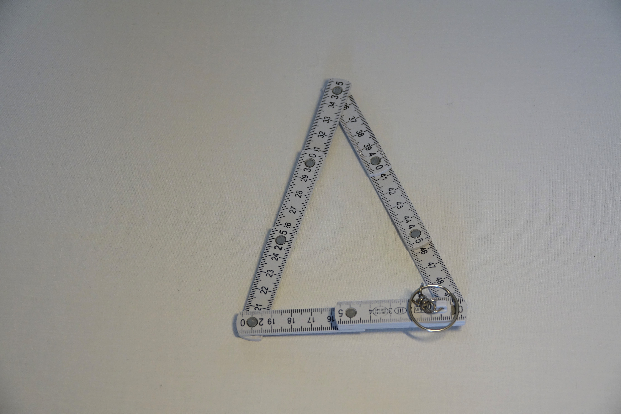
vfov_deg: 15.0
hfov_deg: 22.4
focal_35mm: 91
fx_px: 1570
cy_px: 207
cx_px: 310
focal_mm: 33.51
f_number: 3.5
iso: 400
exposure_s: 1/100
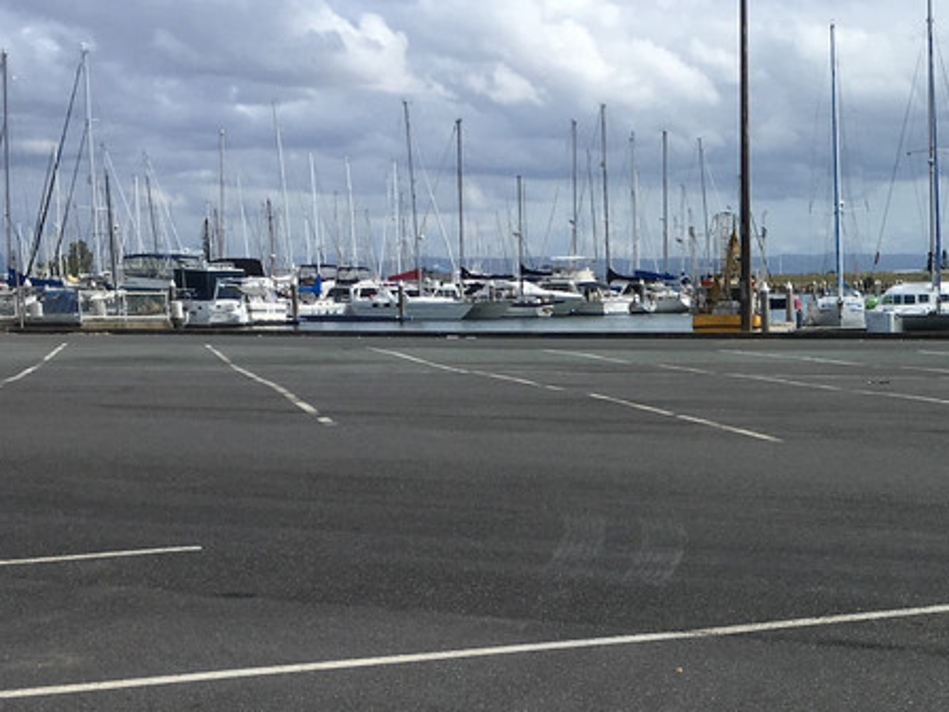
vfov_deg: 21.1
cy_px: 559
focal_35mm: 69
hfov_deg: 26.7
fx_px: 1892
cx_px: 939
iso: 25
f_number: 2.2
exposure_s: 1/2747
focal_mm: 4.15
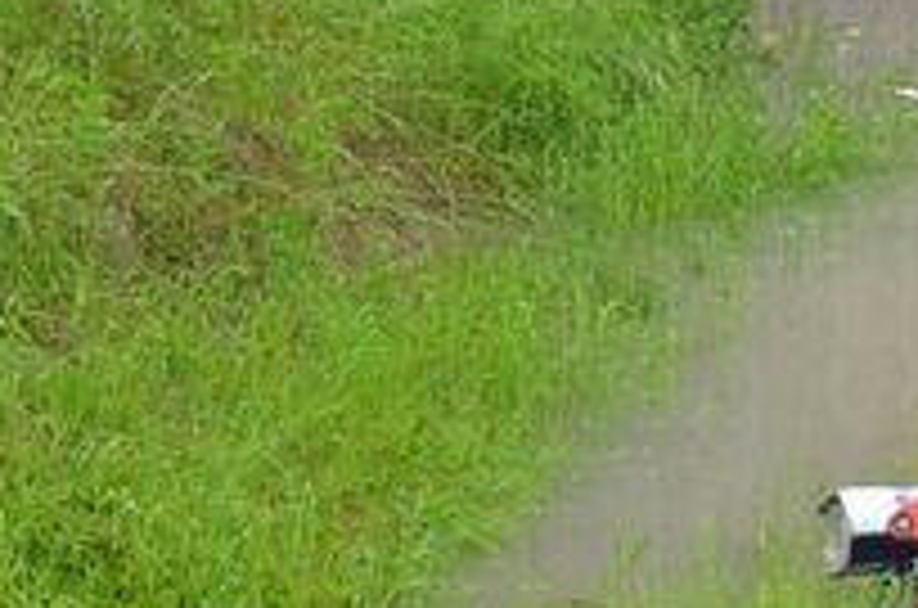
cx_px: 1382
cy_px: -153
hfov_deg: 10.4
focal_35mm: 191
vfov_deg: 7.1
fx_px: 4859
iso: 800
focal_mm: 26
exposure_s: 1/60
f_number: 4
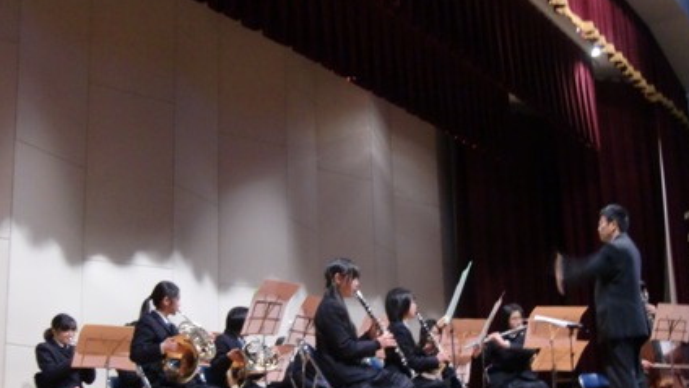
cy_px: 266
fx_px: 841
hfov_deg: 44.5
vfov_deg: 25.8
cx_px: 362
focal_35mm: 46
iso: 400
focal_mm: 7.1
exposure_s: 1/6
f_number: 3.8
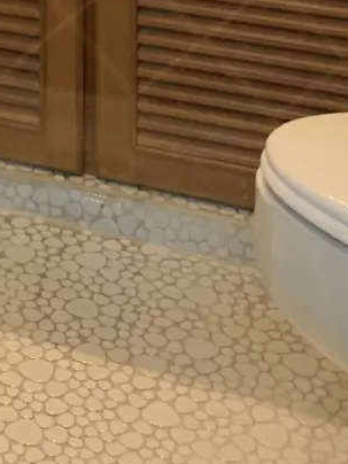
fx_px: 1381
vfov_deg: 15.6
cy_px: -430
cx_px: -217
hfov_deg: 13.3
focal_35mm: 103
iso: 160
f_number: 1.8
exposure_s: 1/50
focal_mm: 4.25
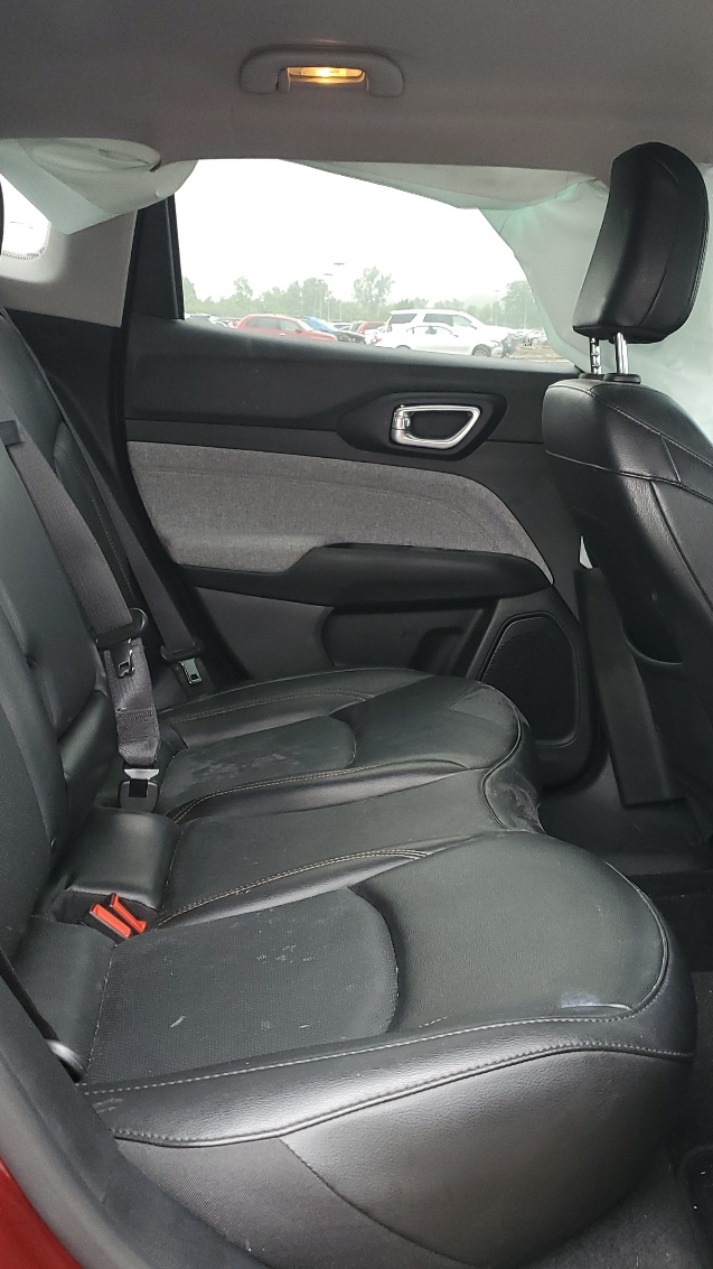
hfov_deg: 29.5
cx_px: 481
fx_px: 1345
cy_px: 642
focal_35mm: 40
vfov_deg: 50.5
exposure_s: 1/120
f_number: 1.5
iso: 81
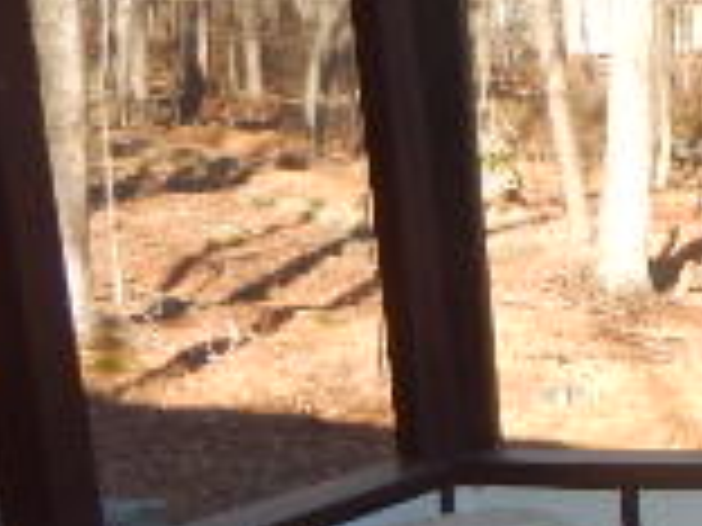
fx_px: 1825
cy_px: 486
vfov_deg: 16.2
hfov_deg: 17.7
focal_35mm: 90
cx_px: 1246
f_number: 3
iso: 125
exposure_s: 1/200
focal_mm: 4
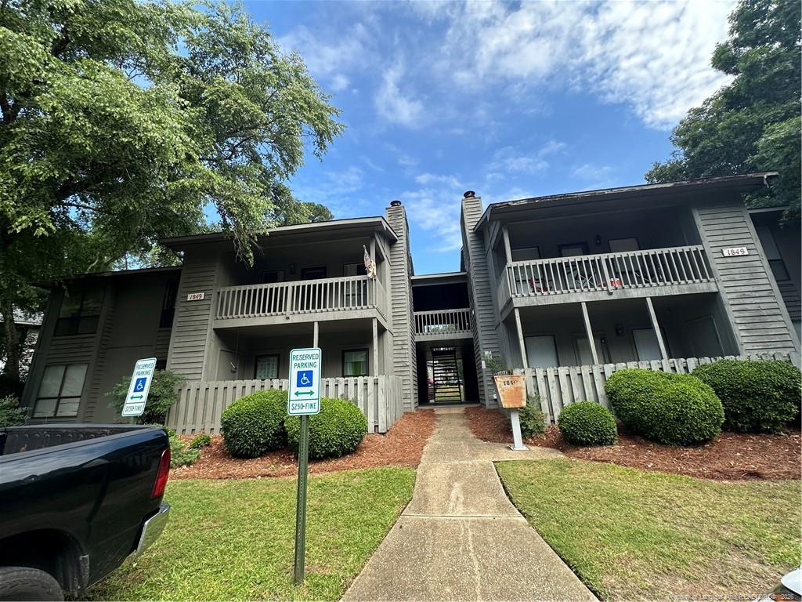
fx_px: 324
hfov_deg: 102.1
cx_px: 401
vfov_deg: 85.7
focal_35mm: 14
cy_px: 301
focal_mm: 2.22
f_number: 2.2
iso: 40
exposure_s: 1/489
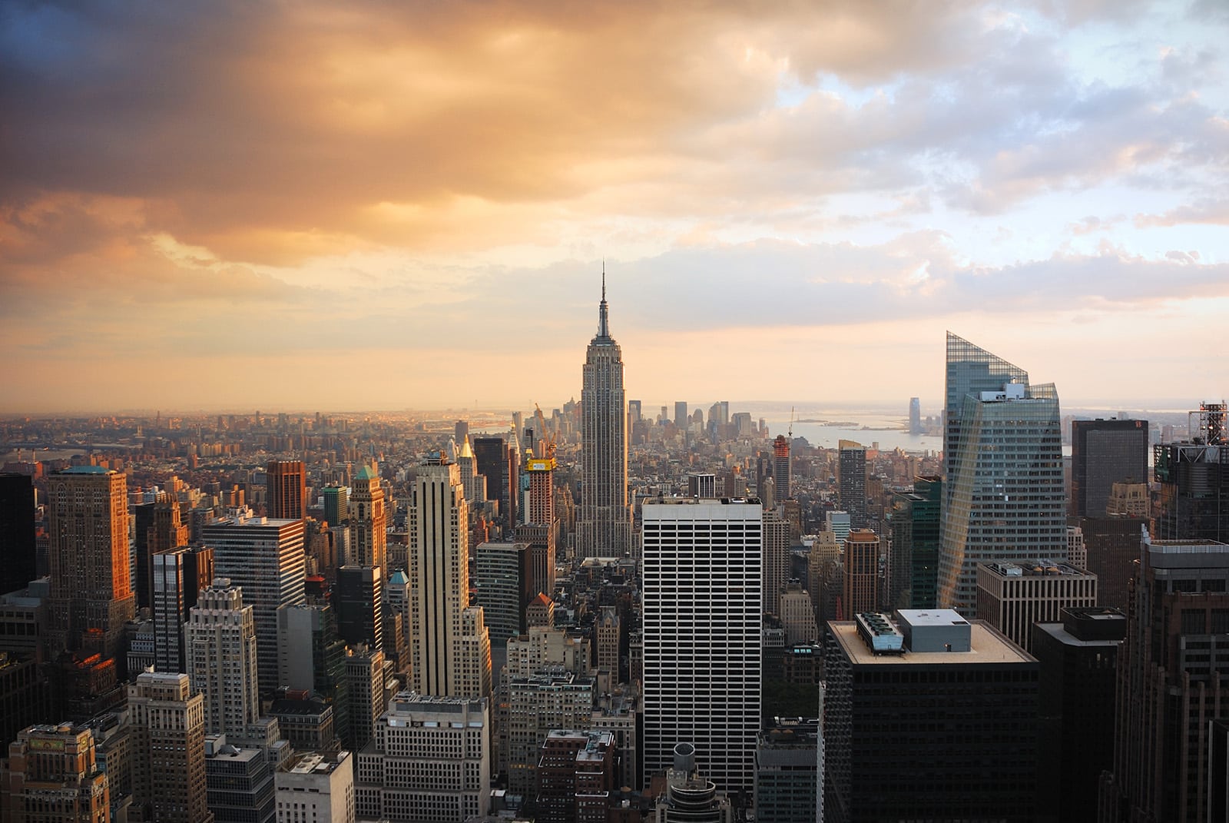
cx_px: 614
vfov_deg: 48.0
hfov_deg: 67.3
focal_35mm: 27
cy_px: 412
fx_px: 923
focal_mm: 18
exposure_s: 1/20
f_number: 3.5
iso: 100
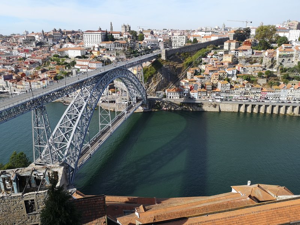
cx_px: 150
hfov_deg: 65.3
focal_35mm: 27
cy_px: 112
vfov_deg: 51.4
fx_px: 234
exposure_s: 1/1634
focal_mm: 3.95
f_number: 1.8
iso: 50
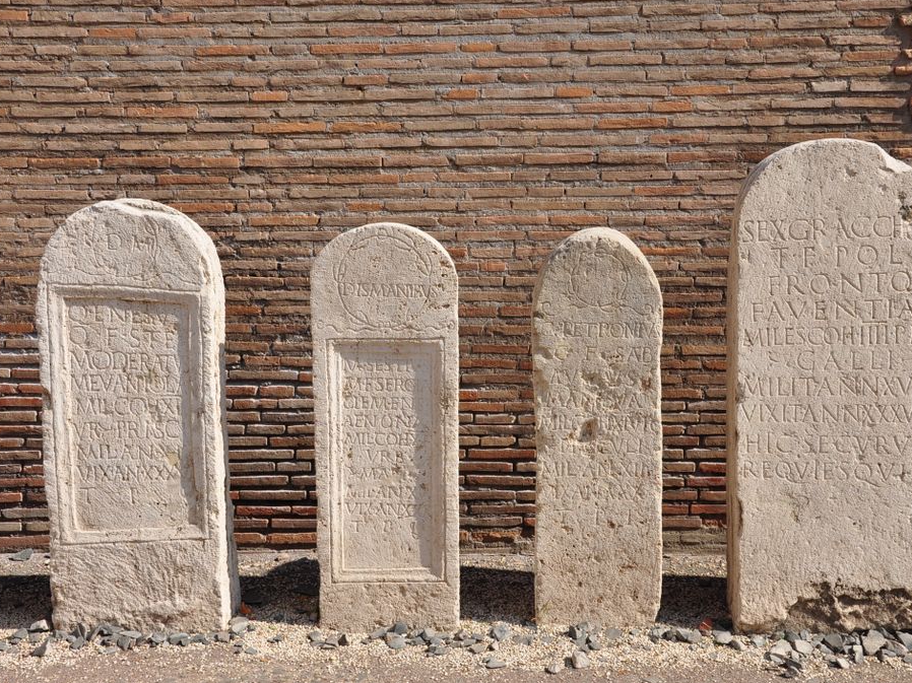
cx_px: 505
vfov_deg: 31.5
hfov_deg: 41.2
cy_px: 341
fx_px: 1212
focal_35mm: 46
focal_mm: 28
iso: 200
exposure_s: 1/250
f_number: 10
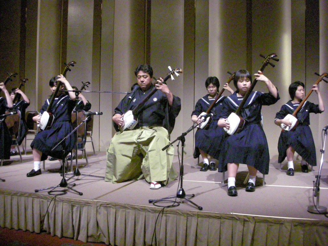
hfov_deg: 52.6
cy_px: 123
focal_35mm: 35
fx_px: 332
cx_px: 164
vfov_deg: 40.7
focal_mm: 5.8
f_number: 2.8
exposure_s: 1/129
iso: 917
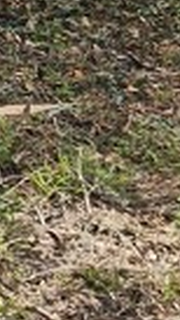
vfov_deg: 10.4
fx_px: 1588
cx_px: -360
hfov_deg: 6.0
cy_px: -367
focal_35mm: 187
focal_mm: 5.54
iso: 25
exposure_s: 1/270
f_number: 1.8
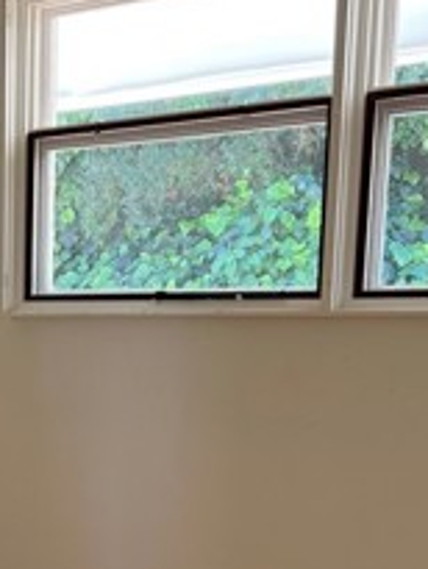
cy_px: 566
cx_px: 33
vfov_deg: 23.1
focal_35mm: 81
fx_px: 1334
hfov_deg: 17.9
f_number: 1.5
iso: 64
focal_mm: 5.7
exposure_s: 1/139
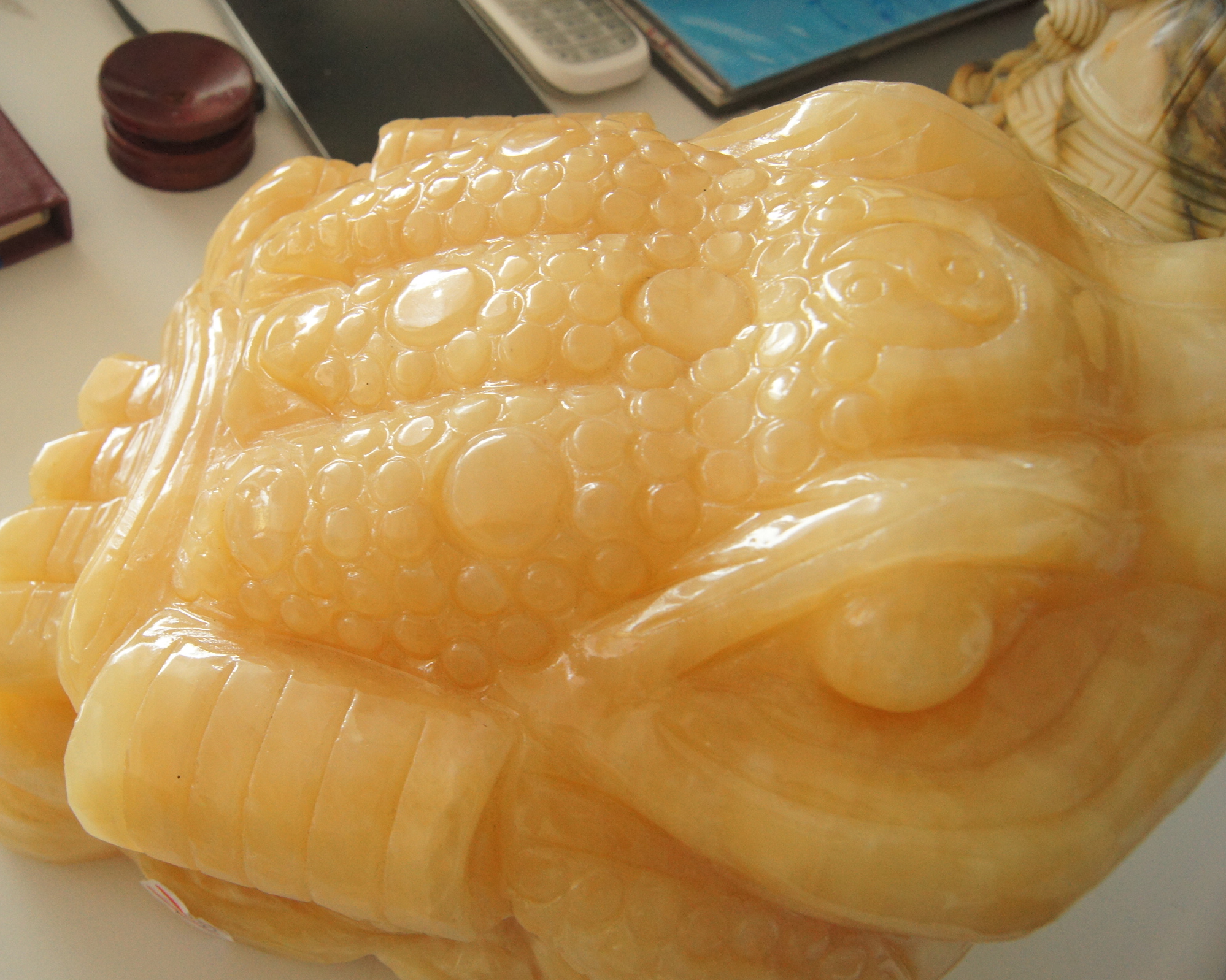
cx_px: 477
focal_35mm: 31
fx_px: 1125
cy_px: 489
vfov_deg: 47.1
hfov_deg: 56.6
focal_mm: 18
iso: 1250
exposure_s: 1/30
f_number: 10
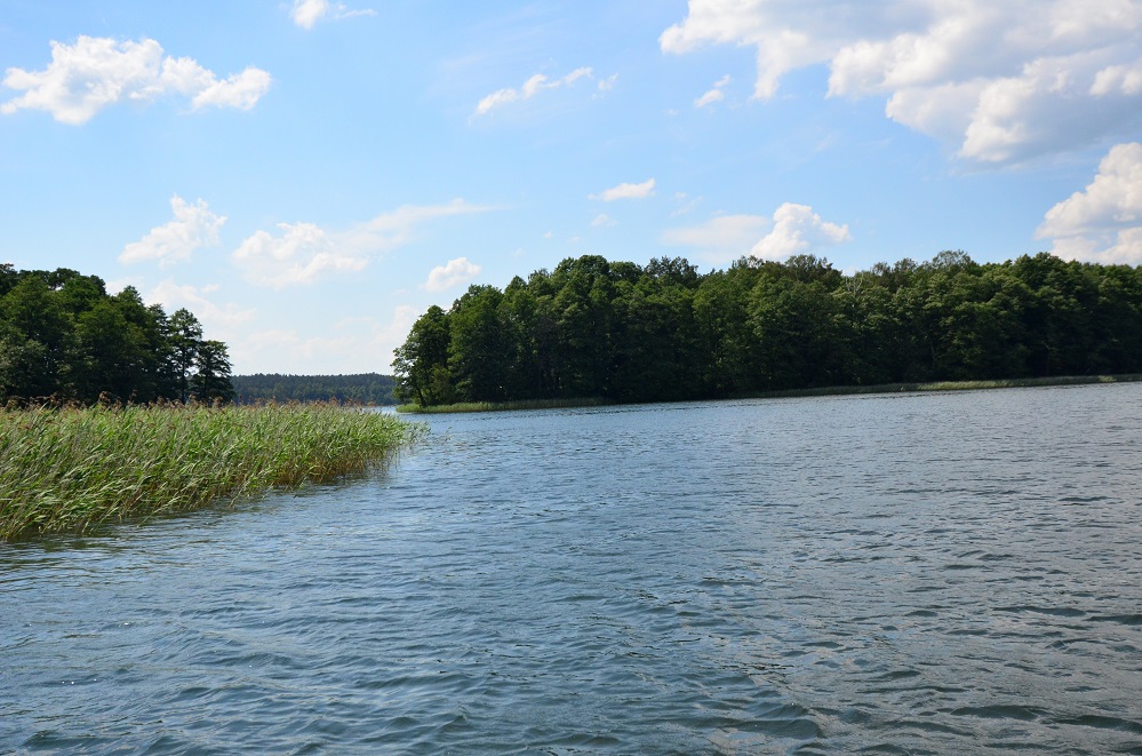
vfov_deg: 36.7
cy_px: 378
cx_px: 571
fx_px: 1139
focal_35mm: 36
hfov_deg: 53.2
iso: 1100
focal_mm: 24
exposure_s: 1/8000
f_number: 5
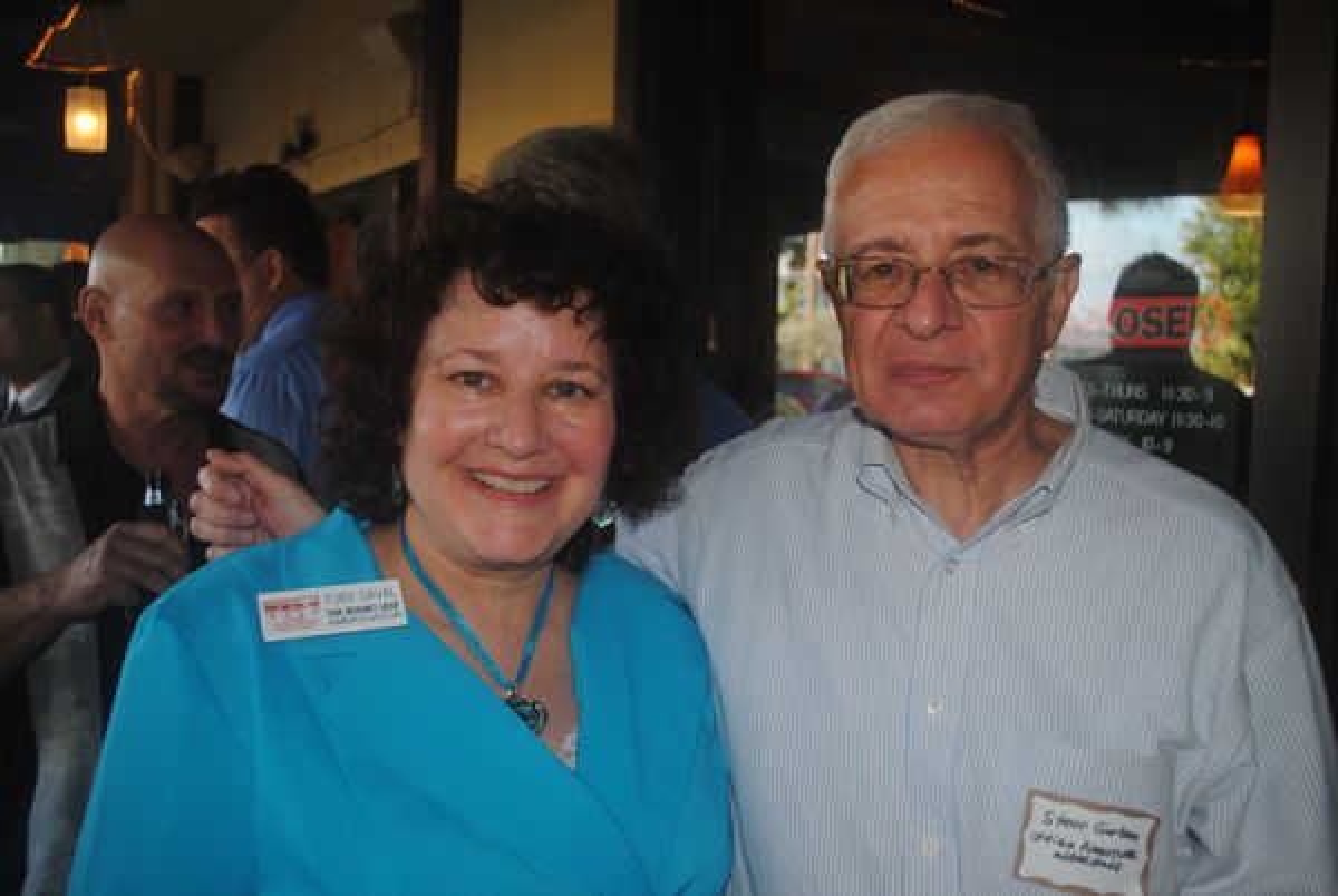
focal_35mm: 36
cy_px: 448
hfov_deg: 53.1
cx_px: 669
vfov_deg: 37.0
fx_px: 1340
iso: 200
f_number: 4
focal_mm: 24
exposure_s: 1/60
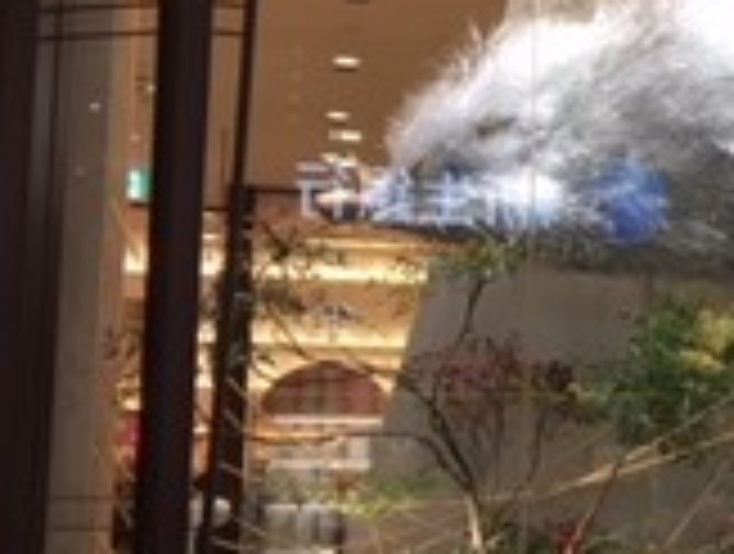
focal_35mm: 80
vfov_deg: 18.5
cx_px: 815
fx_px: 1700
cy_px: 338
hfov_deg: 22.9
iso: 40
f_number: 2.2
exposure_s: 1/60
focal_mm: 4.15
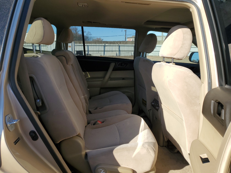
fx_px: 174
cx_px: 116
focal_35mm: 26
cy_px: 86
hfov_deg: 67.3
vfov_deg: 53.1
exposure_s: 1/1429
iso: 50
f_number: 1.5
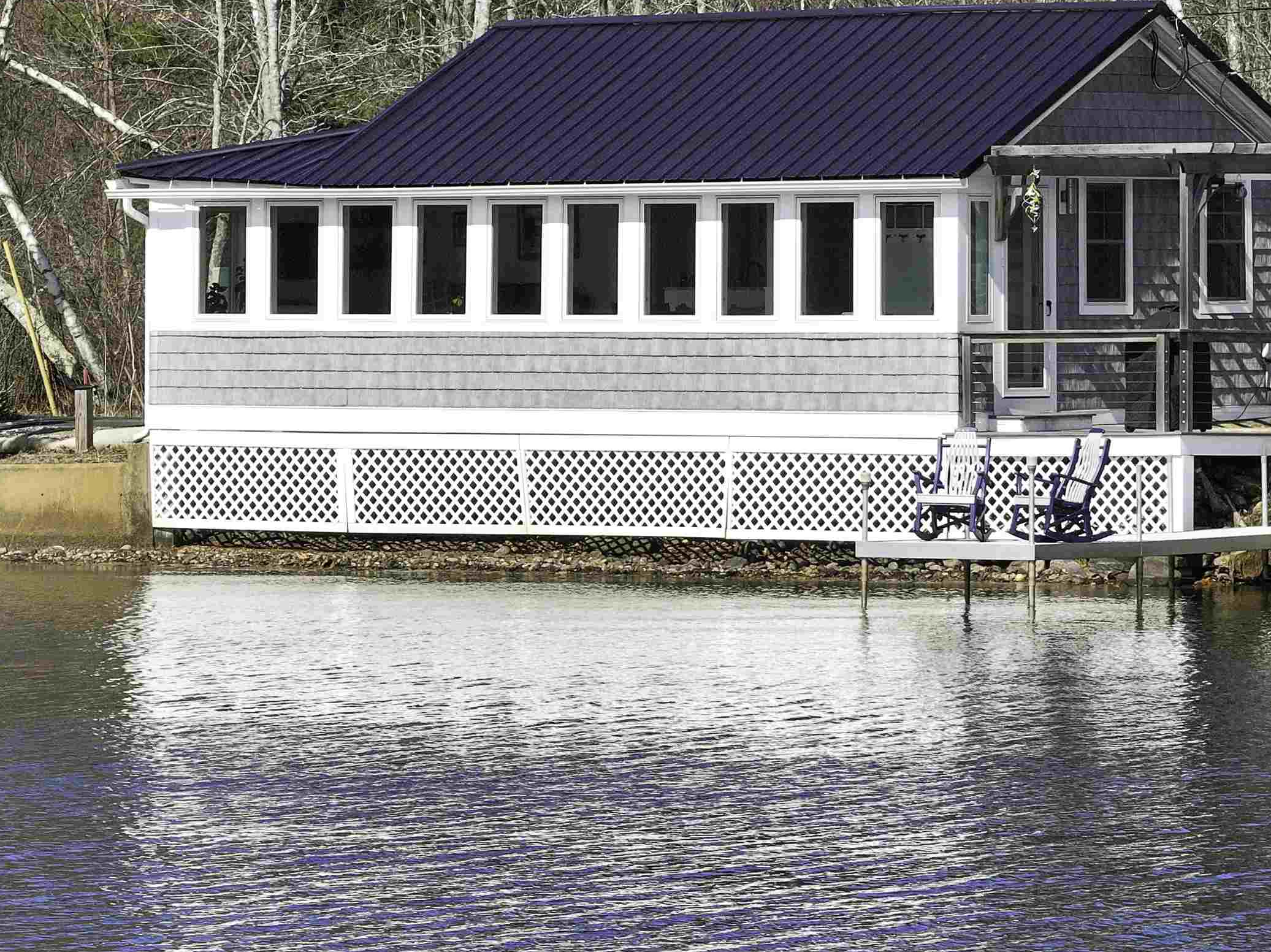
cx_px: 809
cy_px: 296
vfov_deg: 6.0
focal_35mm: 246
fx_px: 9029
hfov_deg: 8.0
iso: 100
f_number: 3.4
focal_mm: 30.71
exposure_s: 1/2000
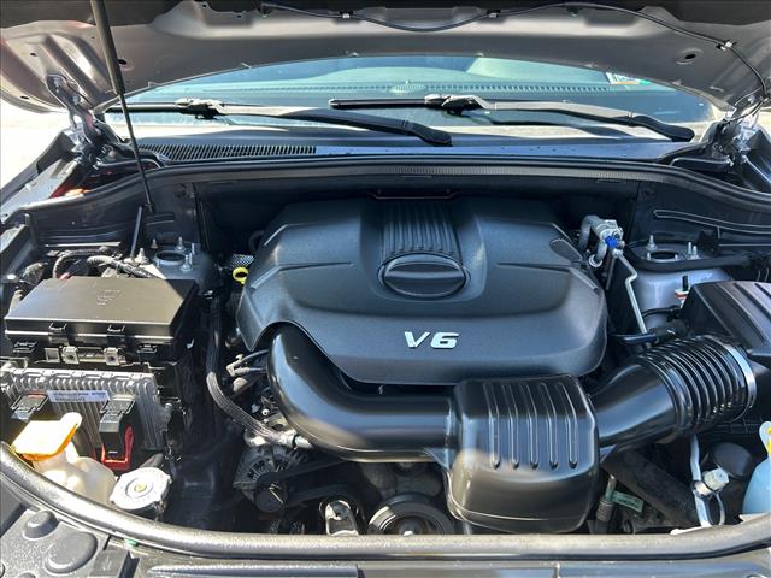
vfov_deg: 53.1
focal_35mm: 26
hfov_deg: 67.3
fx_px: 579
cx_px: 386
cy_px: 289
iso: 50
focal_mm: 5.7
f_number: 1.5
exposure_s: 1/173
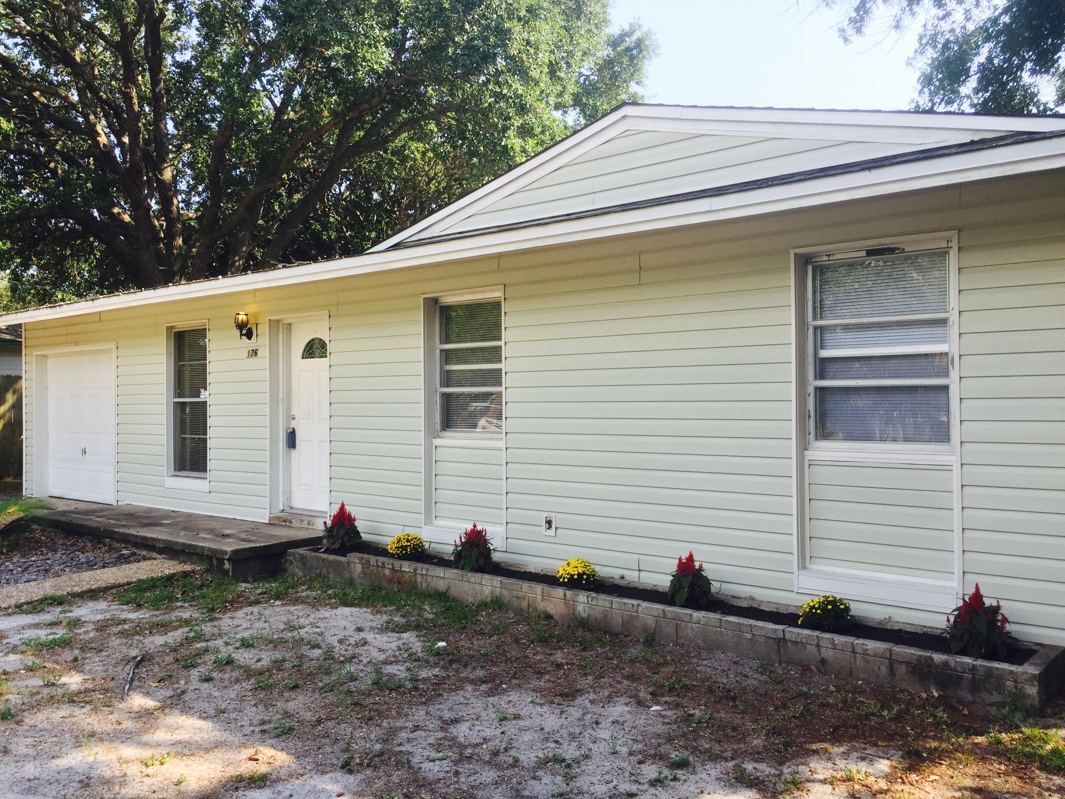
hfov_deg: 61.7
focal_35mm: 29
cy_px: 400
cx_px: 532
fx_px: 892
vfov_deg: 48.2
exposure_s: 1/403
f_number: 2.2
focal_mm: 4.15
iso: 32
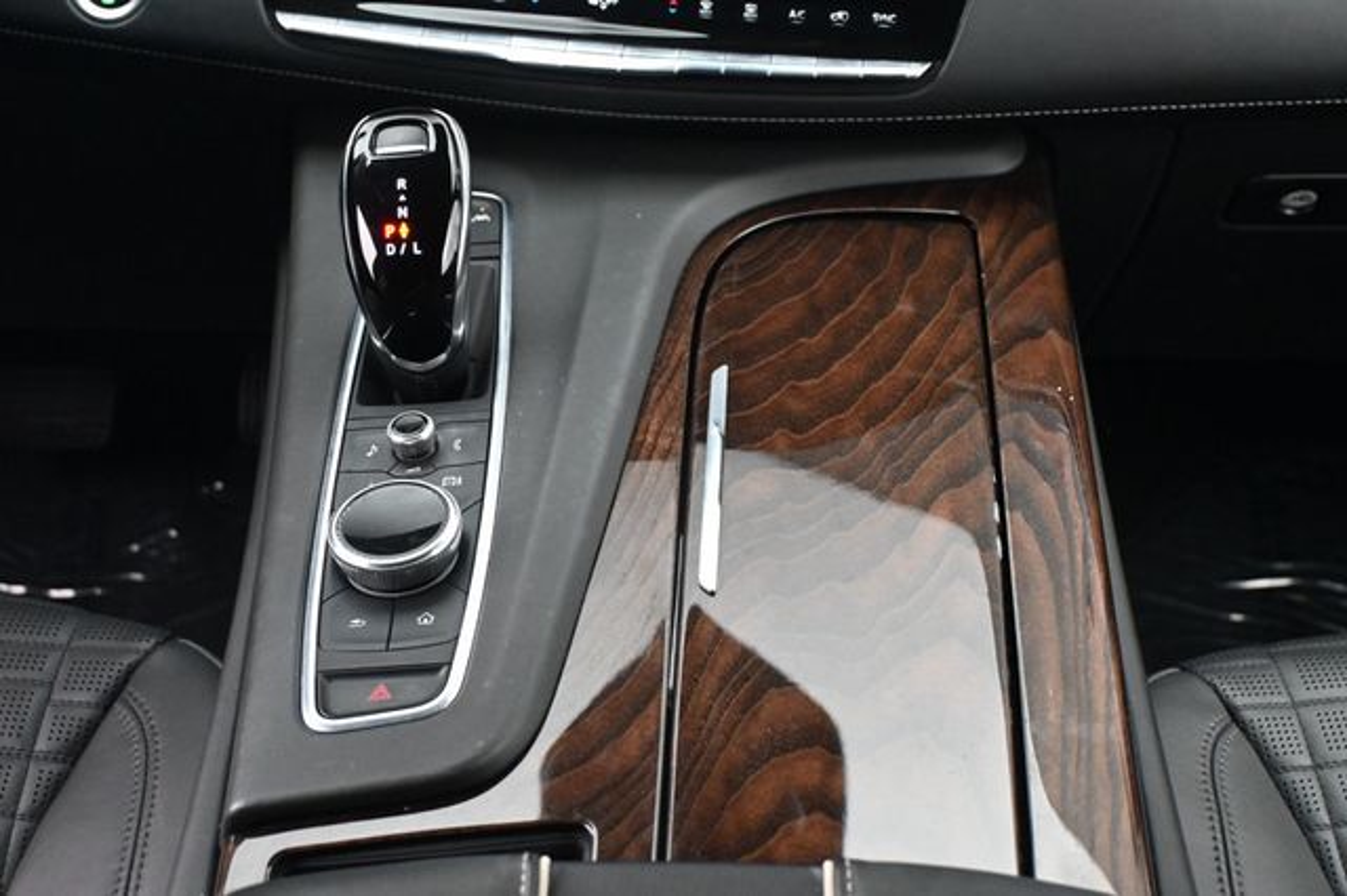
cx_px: 674
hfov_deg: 40.0
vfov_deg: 27.2
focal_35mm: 50
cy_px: 448
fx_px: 1851
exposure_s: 1/125
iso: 3200
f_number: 5
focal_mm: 33
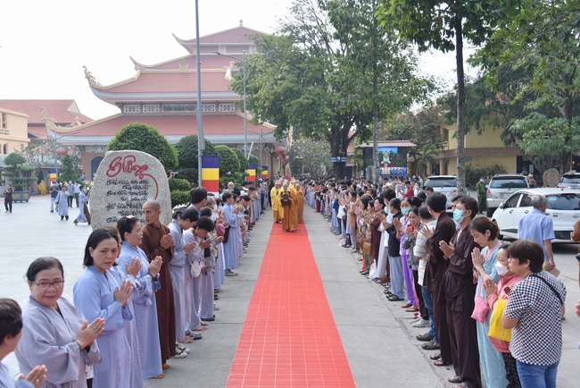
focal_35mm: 35
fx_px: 564
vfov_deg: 37.9
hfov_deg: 54.4
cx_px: 290
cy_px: 194
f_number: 5
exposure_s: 1/320
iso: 100
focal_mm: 35
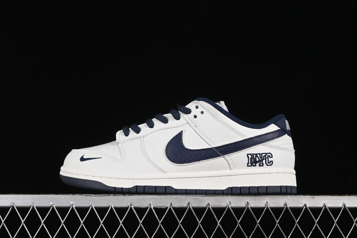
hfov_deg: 27.0
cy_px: 119
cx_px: 178
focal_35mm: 75
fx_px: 744
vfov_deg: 18.2
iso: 160
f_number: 8
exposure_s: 1/80
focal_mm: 50
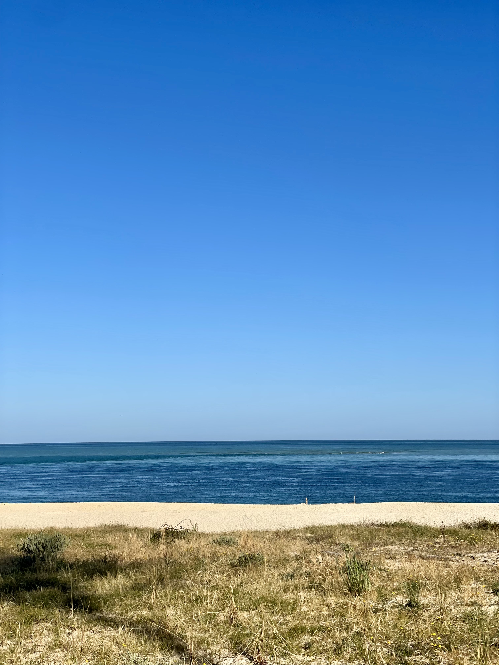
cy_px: 332
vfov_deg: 36.8
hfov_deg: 28.0
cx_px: 250
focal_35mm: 52
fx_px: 999
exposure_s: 1/2660
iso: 25
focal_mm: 6
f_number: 2
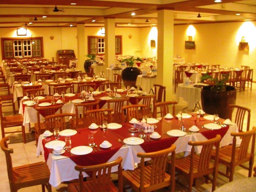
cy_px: 96
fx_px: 274
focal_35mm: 37
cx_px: 128
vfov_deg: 38.7
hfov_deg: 50.1
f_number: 2.7
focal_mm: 5.6
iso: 400
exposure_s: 1/1.9
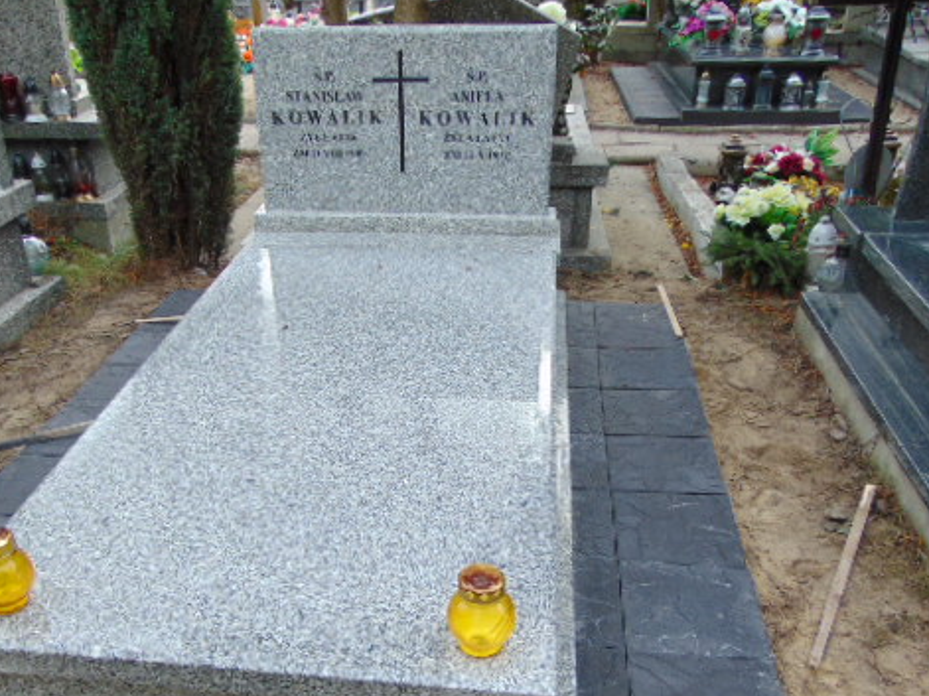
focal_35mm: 34
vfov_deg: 41.6
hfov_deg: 53.8
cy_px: 418
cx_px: 398
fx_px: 912
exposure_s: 1/160
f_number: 3
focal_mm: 4.5
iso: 80
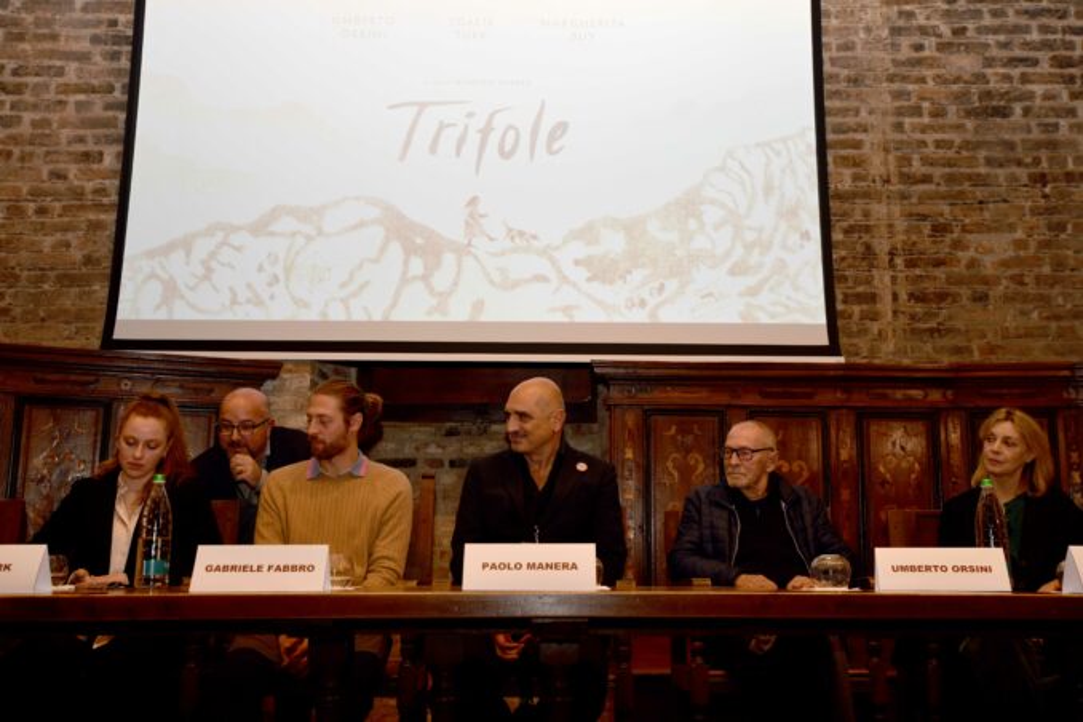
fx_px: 1053
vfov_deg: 37.9
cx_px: 542
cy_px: 361
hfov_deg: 54.4
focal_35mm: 35
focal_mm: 35
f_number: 5.6
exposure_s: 1/60
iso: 400
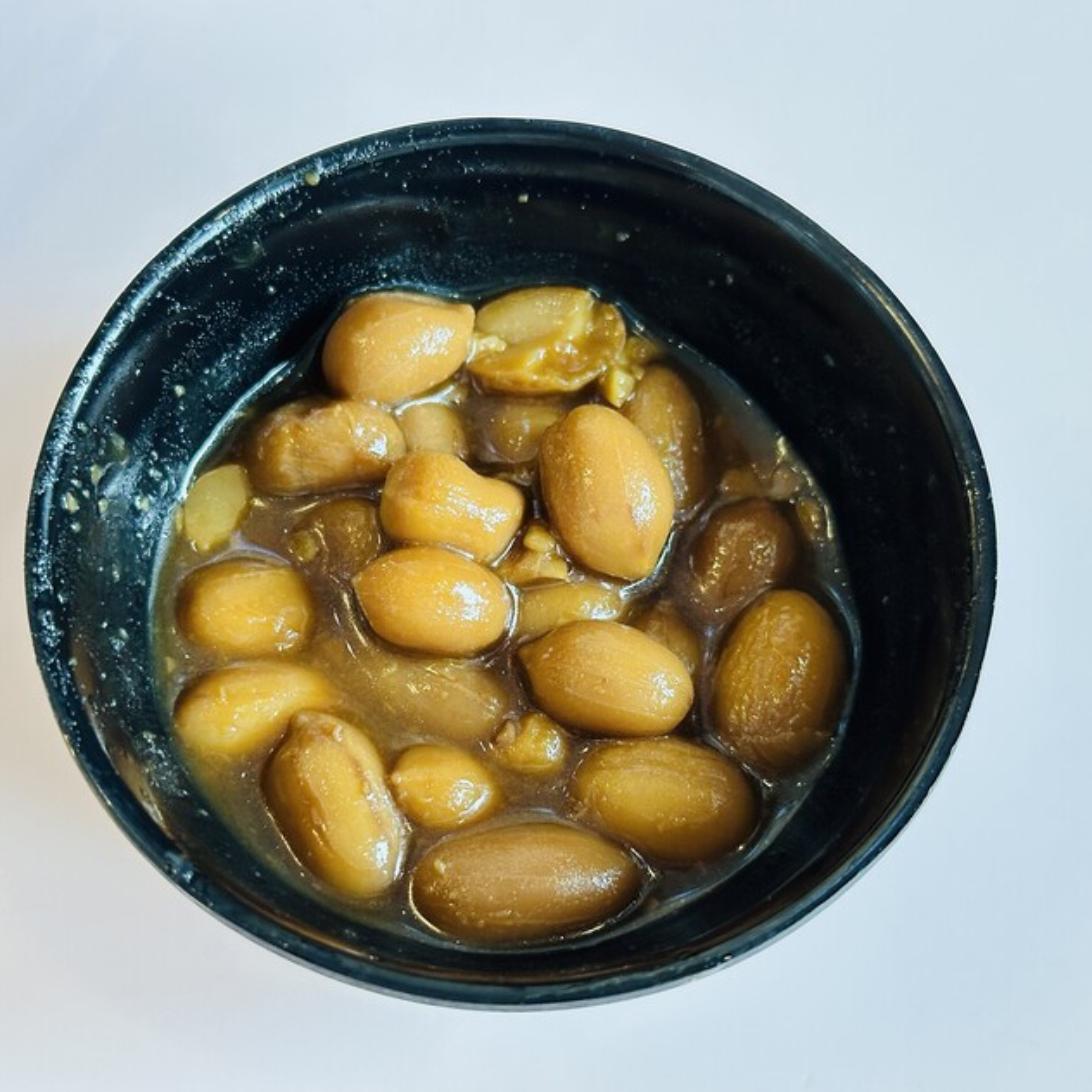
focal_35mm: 57
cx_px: 508
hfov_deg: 30.0
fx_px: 2034
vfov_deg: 30.0
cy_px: 549
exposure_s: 1/60
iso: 200
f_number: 1.78
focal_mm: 6.86
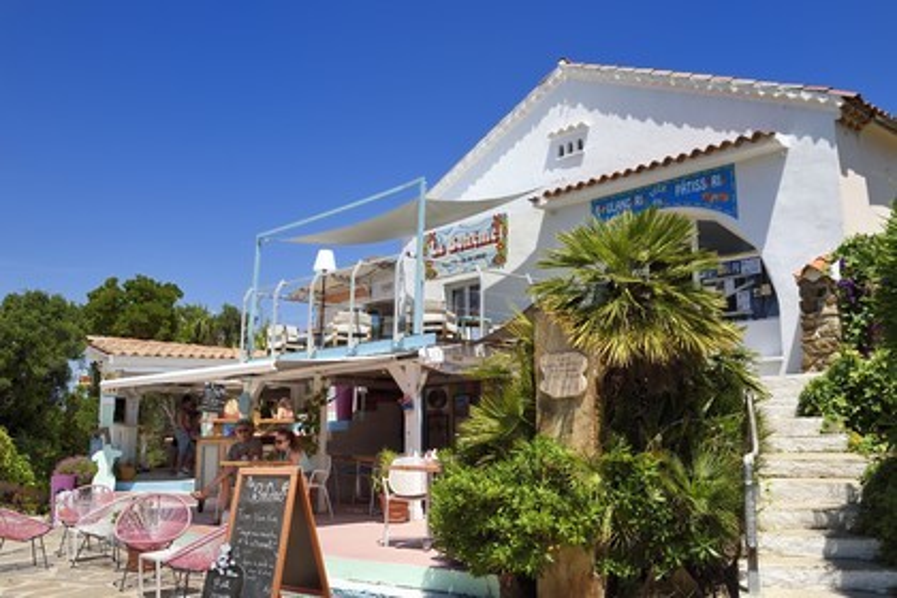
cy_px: 299
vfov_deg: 41.1
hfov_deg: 58.7
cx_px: 448
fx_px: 797
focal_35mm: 32
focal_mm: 32
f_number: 11
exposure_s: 1/400
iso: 200
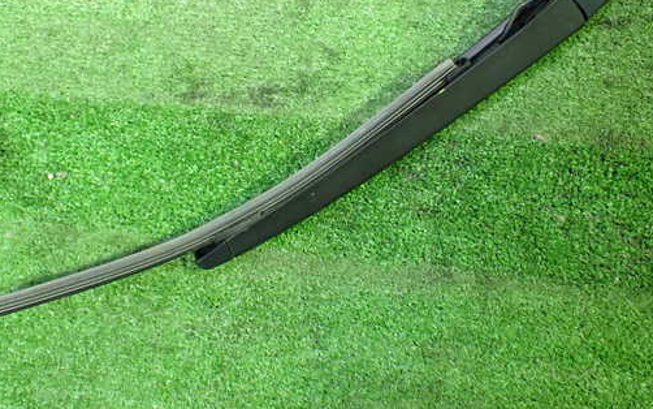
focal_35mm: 38
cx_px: 313
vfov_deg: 33.5
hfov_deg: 51.5
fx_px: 676
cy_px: 162
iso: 800
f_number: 2.3
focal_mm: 5.4
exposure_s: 1/30
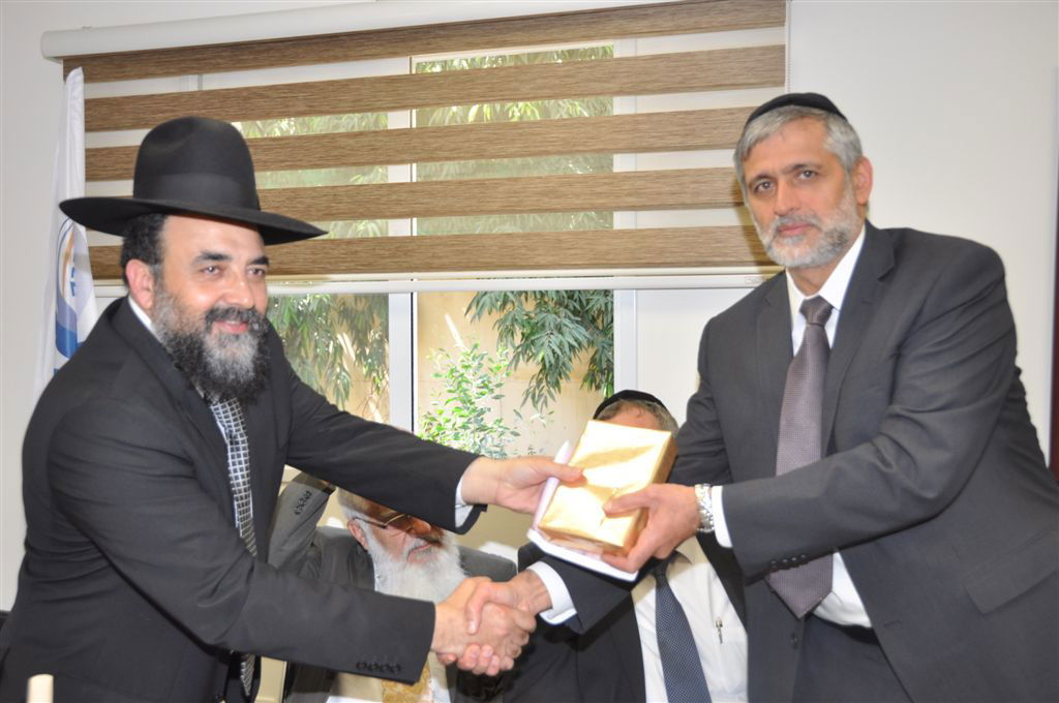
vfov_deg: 34.1
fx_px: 1146
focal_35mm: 39
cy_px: 352
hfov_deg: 49.6
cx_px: 530
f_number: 5
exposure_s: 1/60
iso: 400
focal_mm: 26
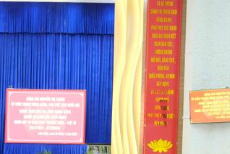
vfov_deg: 19.2
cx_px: -20
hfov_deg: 27.3
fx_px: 434
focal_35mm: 68
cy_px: 172
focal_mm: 20.2
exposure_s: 1/100
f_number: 4
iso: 4000
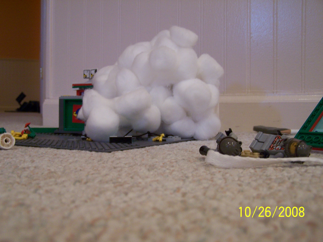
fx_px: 355
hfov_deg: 49.0
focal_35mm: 38
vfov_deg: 37.7
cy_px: 121
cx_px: 162
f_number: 2.8
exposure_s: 1/15
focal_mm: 6.3
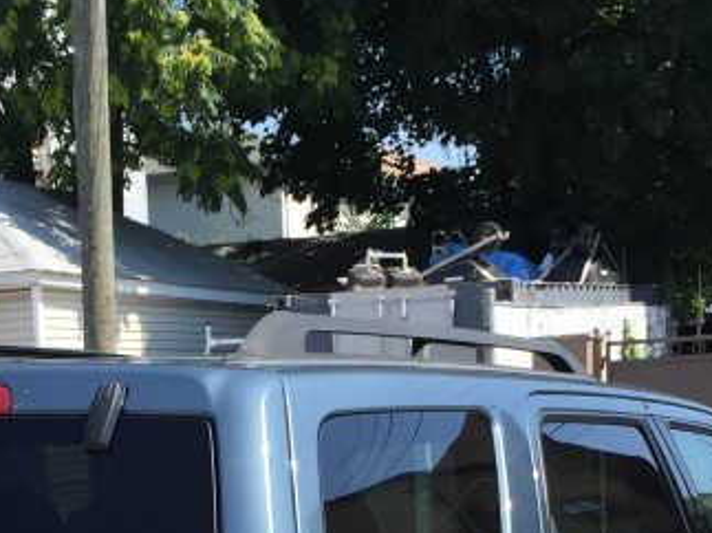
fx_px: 1892
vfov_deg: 14.9
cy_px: 793
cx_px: 194
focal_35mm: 92
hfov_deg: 21.2
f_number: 2.2
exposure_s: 1/1163
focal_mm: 4.15
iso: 32
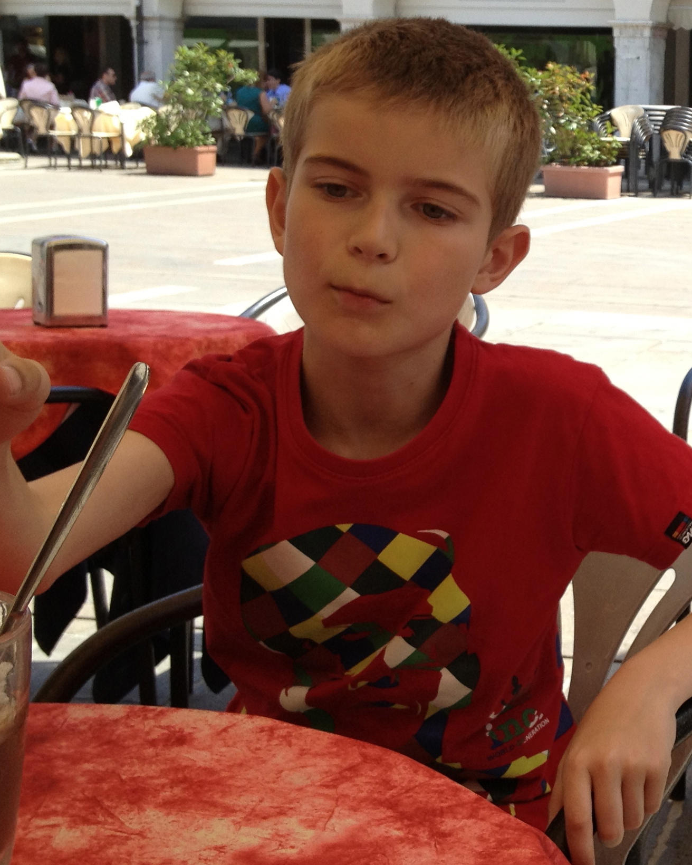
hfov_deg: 21.4
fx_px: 1741
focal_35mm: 68
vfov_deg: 27.8
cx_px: 752
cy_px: 344
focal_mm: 4.28
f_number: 2.4
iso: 50
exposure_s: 1/593
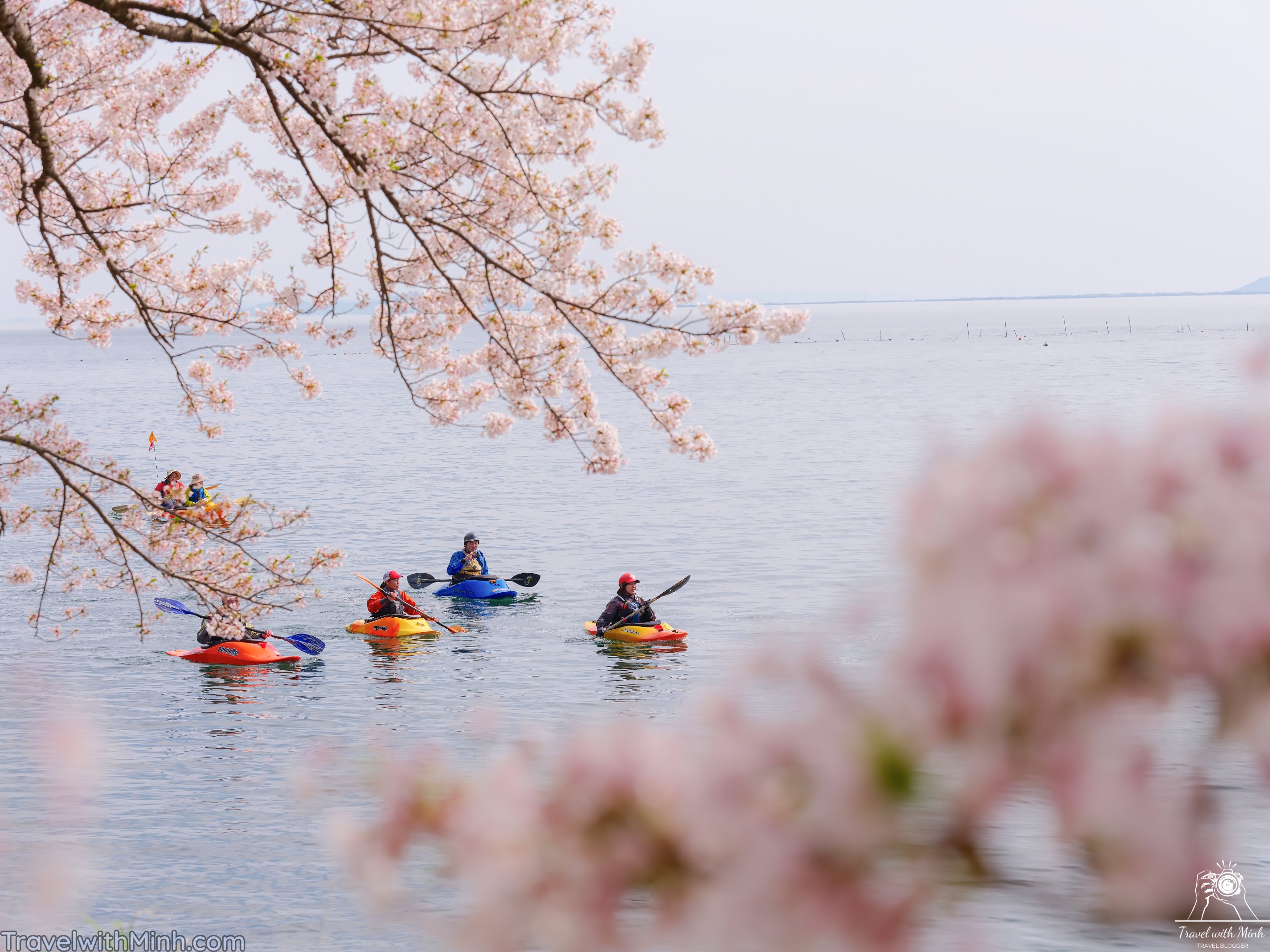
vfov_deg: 17.0
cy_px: 476
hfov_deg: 22.5
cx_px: 635
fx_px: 3192
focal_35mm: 87
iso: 200
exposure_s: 1/280
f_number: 8
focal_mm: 110
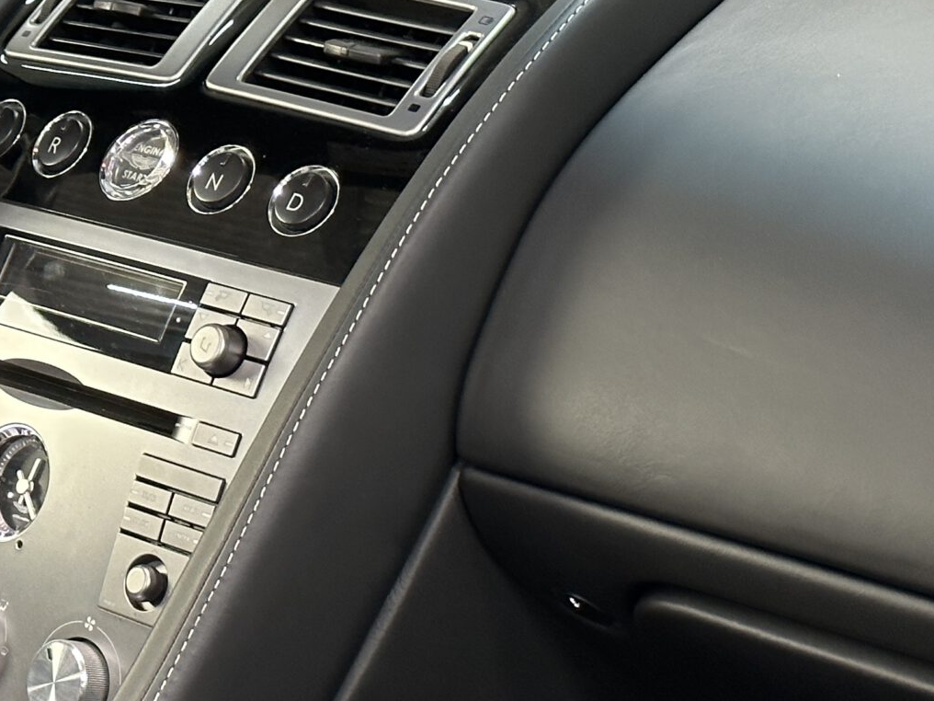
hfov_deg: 16.0
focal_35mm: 121
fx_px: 3265
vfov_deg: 12.2
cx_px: 41
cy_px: 377
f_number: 1.78
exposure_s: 1/33
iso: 320
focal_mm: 6.86
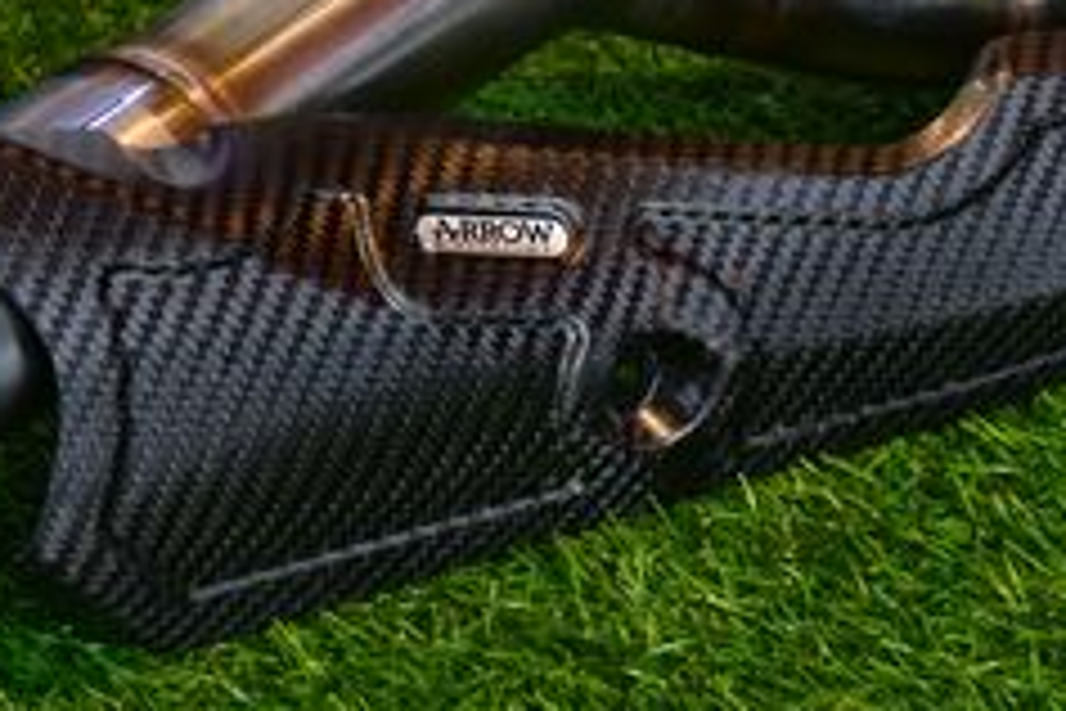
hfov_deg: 14.9
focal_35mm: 138
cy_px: 313
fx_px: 4086
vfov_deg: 9.9
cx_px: 441
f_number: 5.6
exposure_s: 1/40
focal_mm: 34
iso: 800
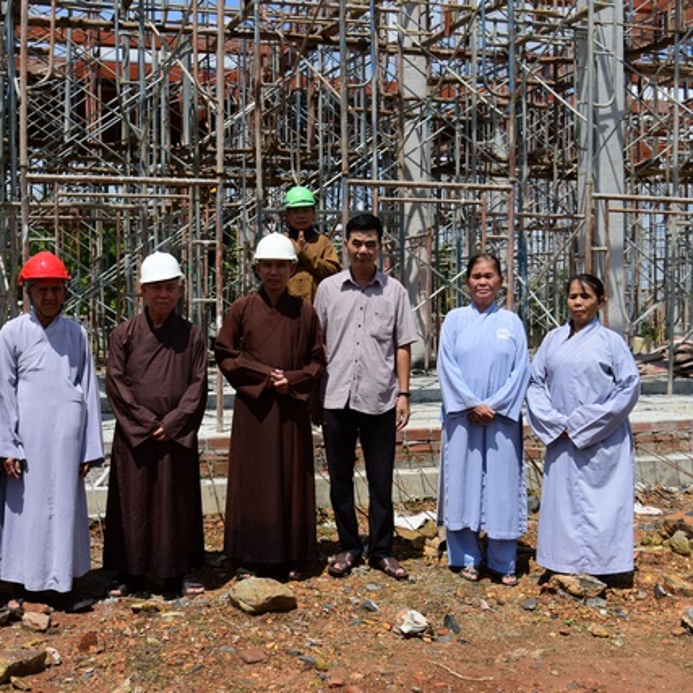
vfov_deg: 38.3
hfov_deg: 38.0
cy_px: 346
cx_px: 242
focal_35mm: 44
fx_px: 997
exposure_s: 1/4000
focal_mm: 34
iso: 320
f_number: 4
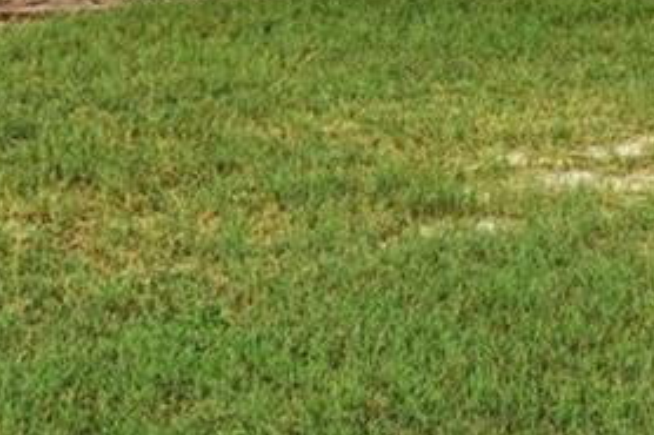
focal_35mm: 95
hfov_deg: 20.4
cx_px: 741
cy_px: -228
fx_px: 1722
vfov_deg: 13.5
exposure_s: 1/320
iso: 400
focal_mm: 16.5
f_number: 8
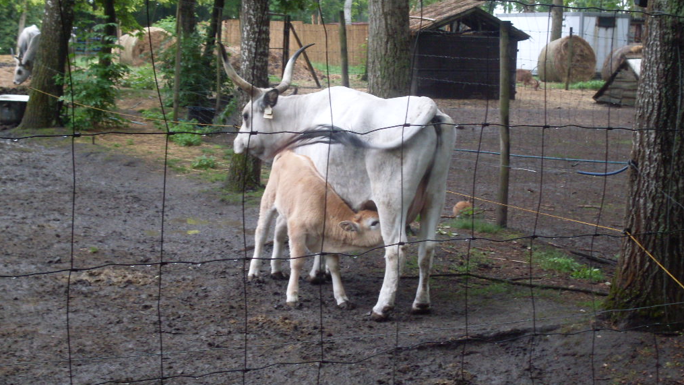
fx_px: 1415
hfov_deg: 27.2
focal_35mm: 78
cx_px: 341
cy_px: 204
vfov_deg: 15.5
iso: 160
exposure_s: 1/45
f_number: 3.7
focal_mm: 11.7
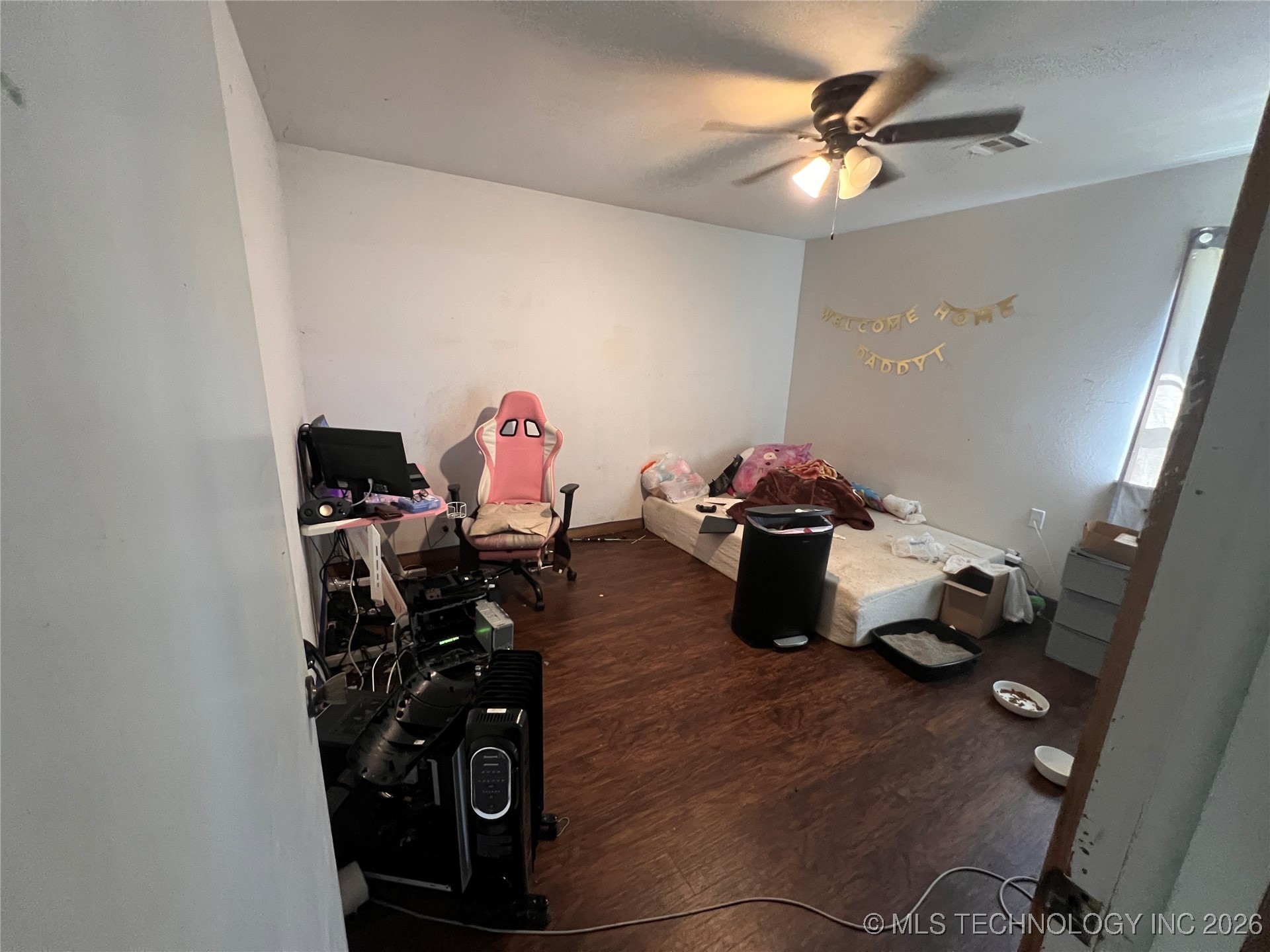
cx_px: 635
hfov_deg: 106.2
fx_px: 477
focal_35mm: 13
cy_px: 476
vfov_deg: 89.9
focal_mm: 1.57
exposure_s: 1/60
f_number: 1.8
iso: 640
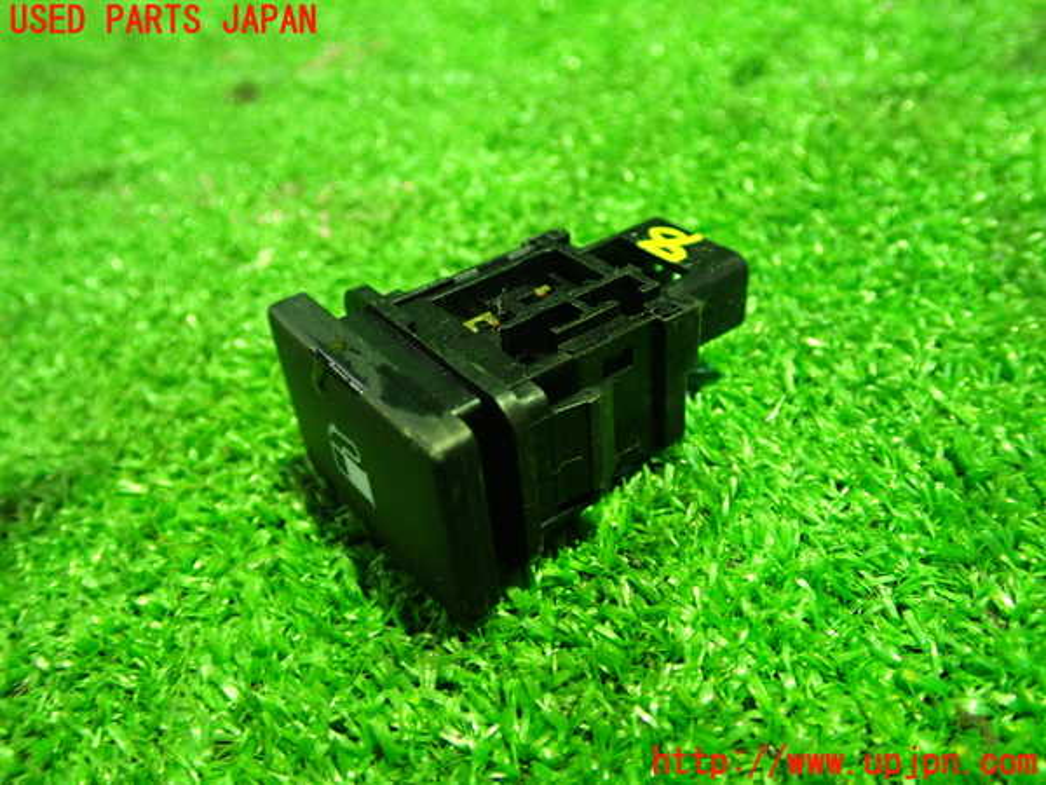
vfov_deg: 44.2
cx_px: 523
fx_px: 967
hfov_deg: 56.8
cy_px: 392
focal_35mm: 32
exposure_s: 1/15
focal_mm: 5.79
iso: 800
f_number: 2.4
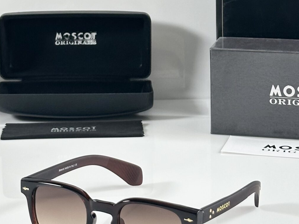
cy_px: 8
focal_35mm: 121
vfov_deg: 12.1
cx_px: 114
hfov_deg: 16.3
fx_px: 1045
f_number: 1.78
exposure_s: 1/100
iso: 125
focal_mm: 6.86
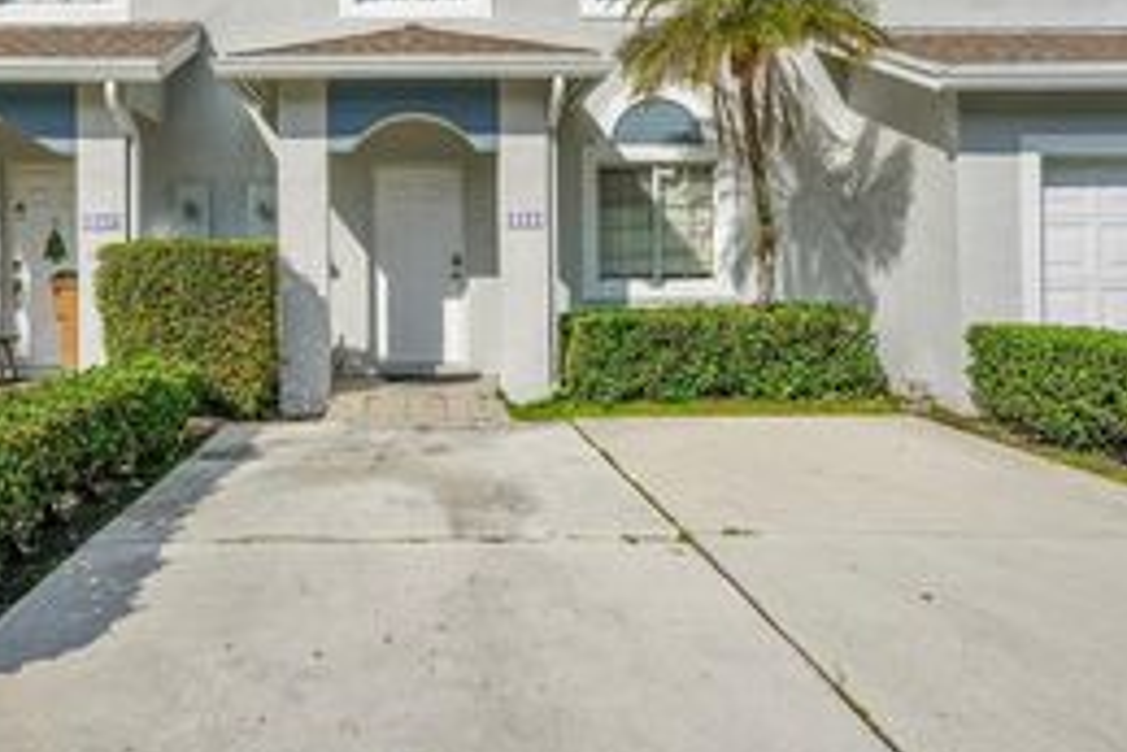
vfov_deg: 47.3
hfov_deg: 66.2
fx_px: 846
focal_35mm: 27
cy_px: 254
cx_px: 413
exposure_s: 1/2500
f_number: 6.3
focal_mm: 14
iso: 400
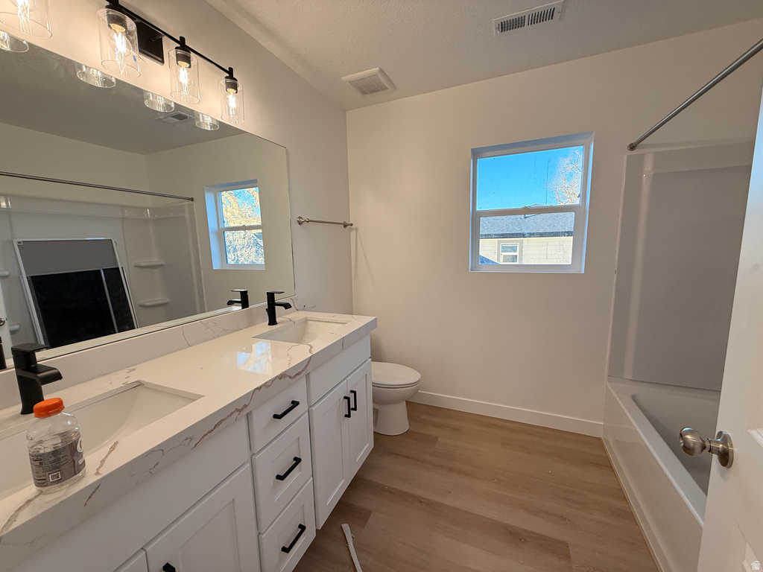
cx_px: 382
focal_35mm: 14
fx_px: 309
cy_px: 286
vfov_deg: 85.7
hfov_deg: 102.1
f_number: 2.2
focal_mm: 2.22
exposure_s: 1/120
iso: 64
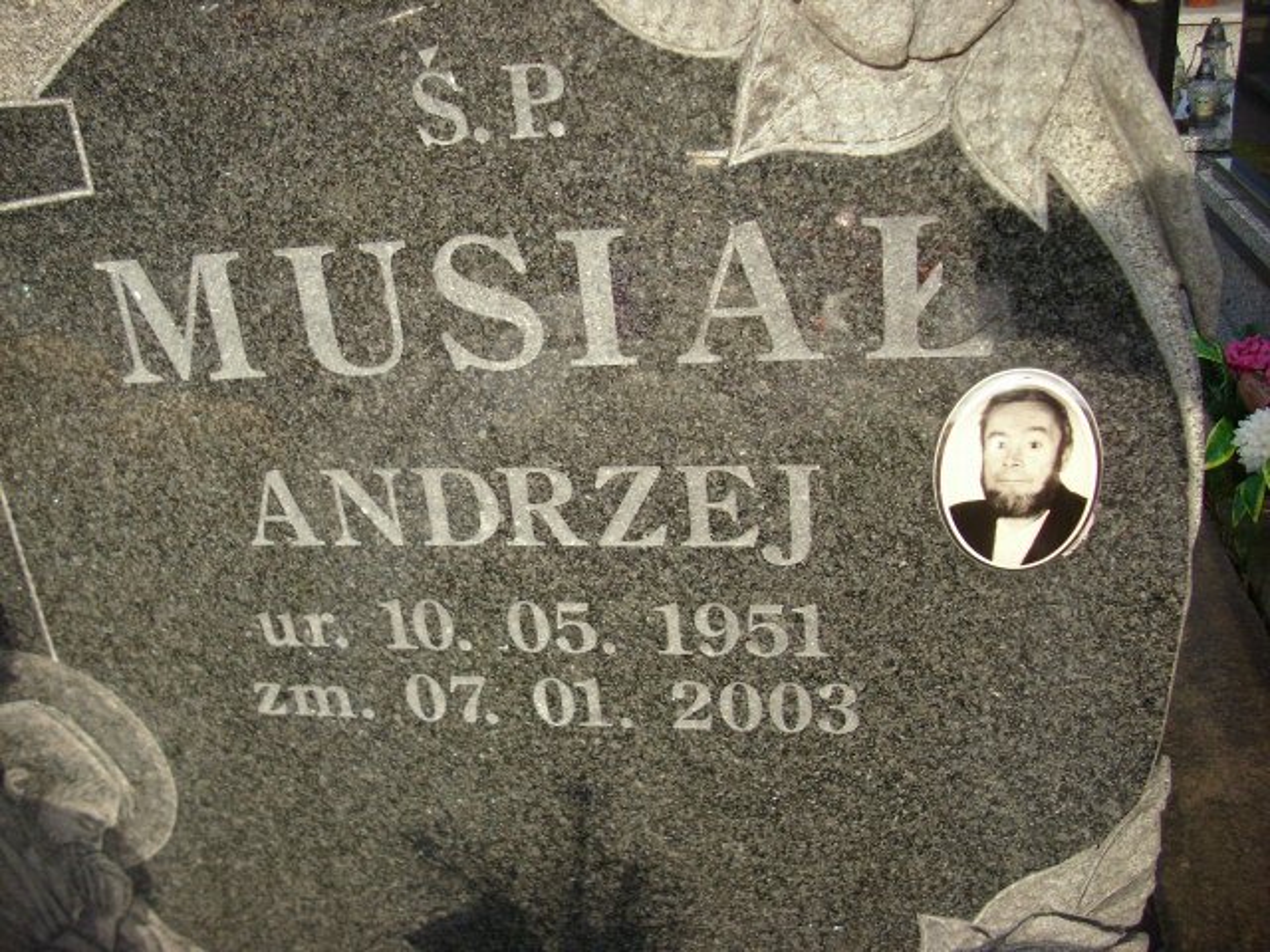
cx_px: 635
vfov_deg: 38.7
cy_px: 476
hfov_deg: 50.1
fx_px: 1357
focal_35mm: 37
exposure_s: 1/500
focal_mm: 6.2
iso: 50
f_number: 2.8
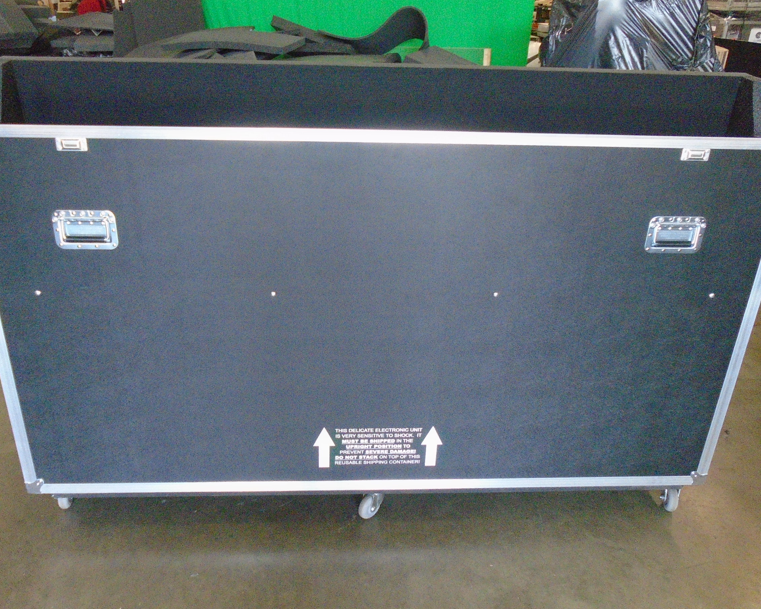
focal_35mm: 29
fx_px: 653
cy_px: 289
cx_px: 366
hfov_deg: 60.4
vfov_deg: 50.0
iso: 800
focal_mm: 4.6
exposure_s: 1/100
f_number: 3.2
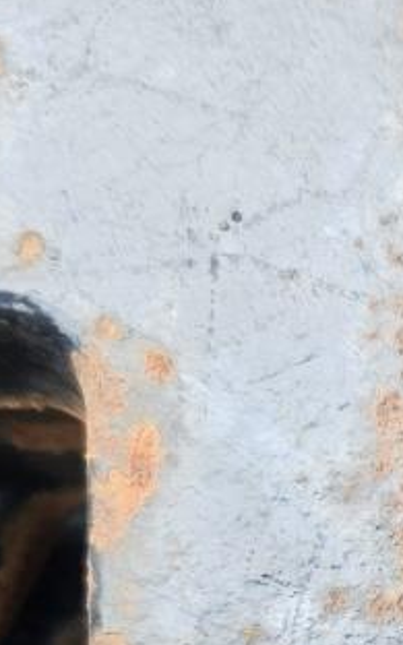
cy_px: 703
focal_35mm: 80
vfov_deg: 24.2
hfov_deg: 14.9
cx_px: 641
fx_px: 1406
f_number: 1.8
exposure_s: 1/180
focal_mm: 5.4
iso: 80
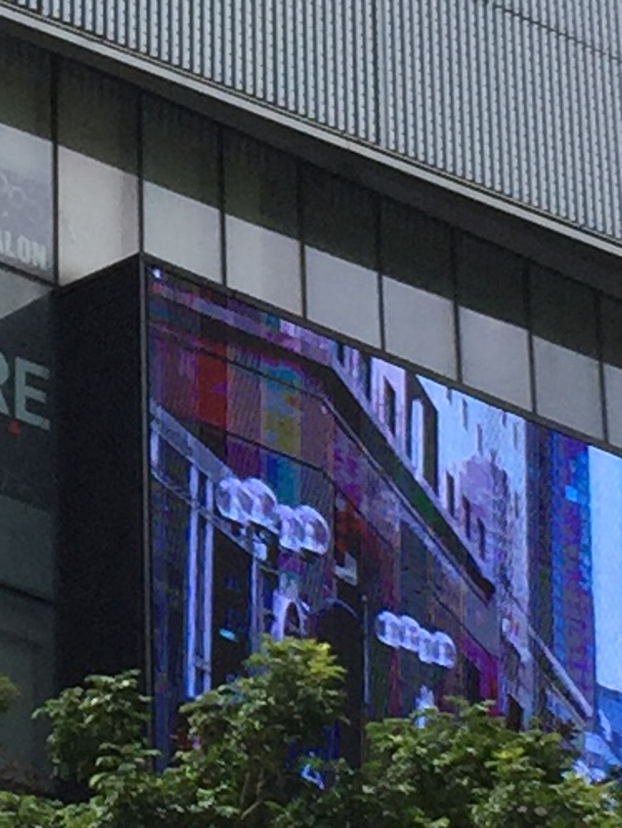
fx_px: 4548
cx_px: -70
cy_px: 211
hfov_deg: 7.8
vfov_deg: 10.4
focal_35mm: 190
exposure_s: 1/1799
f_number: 2.2
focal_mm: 4.15
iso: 32
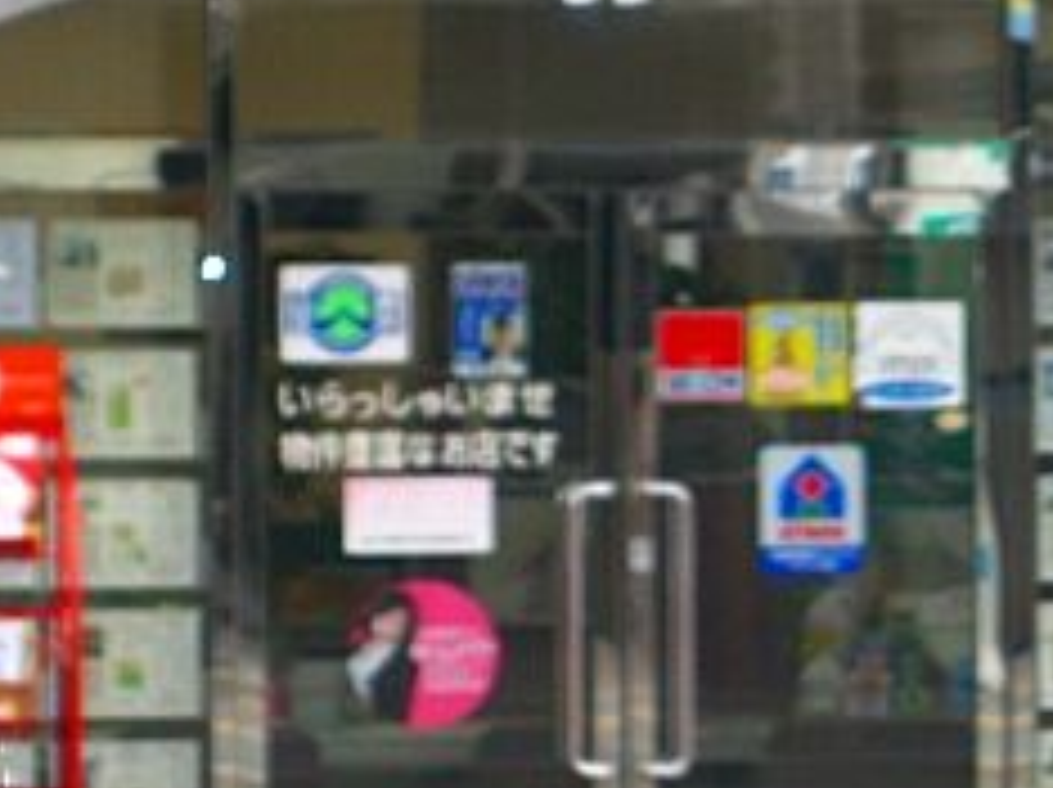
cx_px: 598
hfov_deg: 6.4
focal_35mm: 312
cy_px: 284
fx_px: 9481
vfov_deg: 4.8
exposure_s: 1/100
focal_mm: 23.7
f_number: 5.1
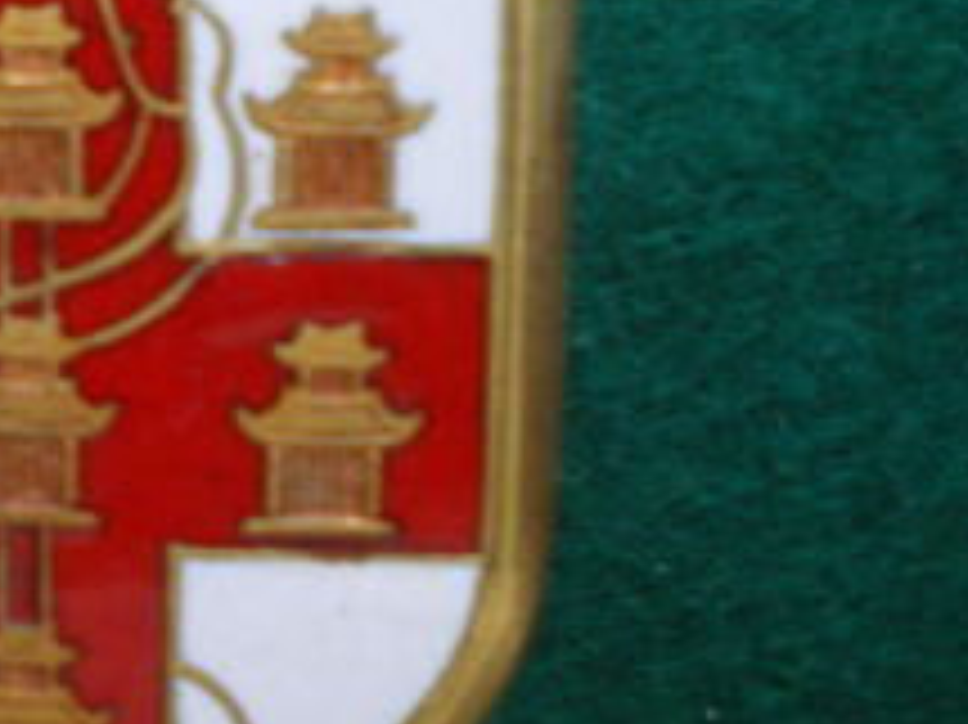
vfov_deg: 17.3
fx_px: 2376
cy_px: 319
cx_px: -86
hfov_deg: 21.9
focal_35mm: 85
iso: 250
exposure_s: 1/50
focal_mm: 6.3
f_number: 3.1
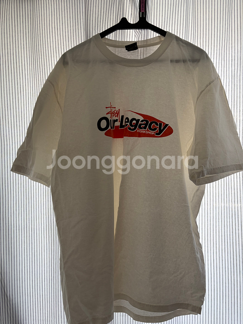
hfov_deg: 53.1
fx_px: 243
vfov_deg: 67.3
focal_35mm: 26
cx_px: 122
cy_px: 162
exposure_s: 1/120
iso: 80
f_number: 1.6
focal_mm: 5.96
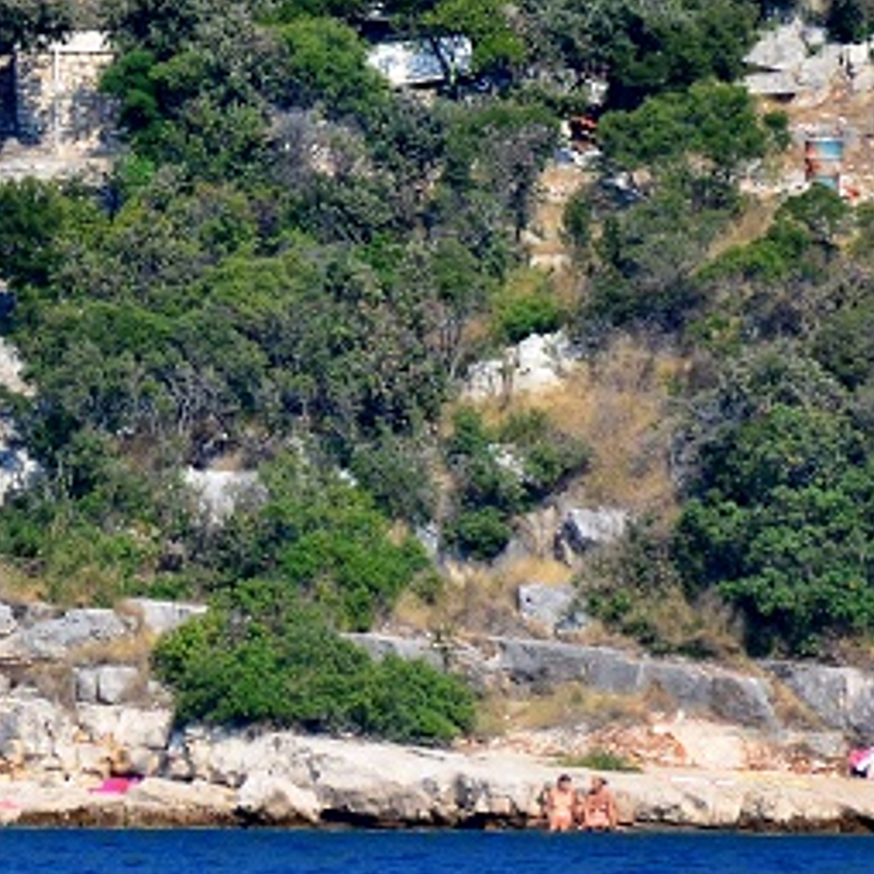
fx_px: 42877
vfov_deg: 1.2
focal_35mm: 1501
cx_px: 98
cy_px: 274
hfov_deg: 1.2
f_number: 5.6
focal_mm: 300
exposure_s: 1/1250
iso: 400
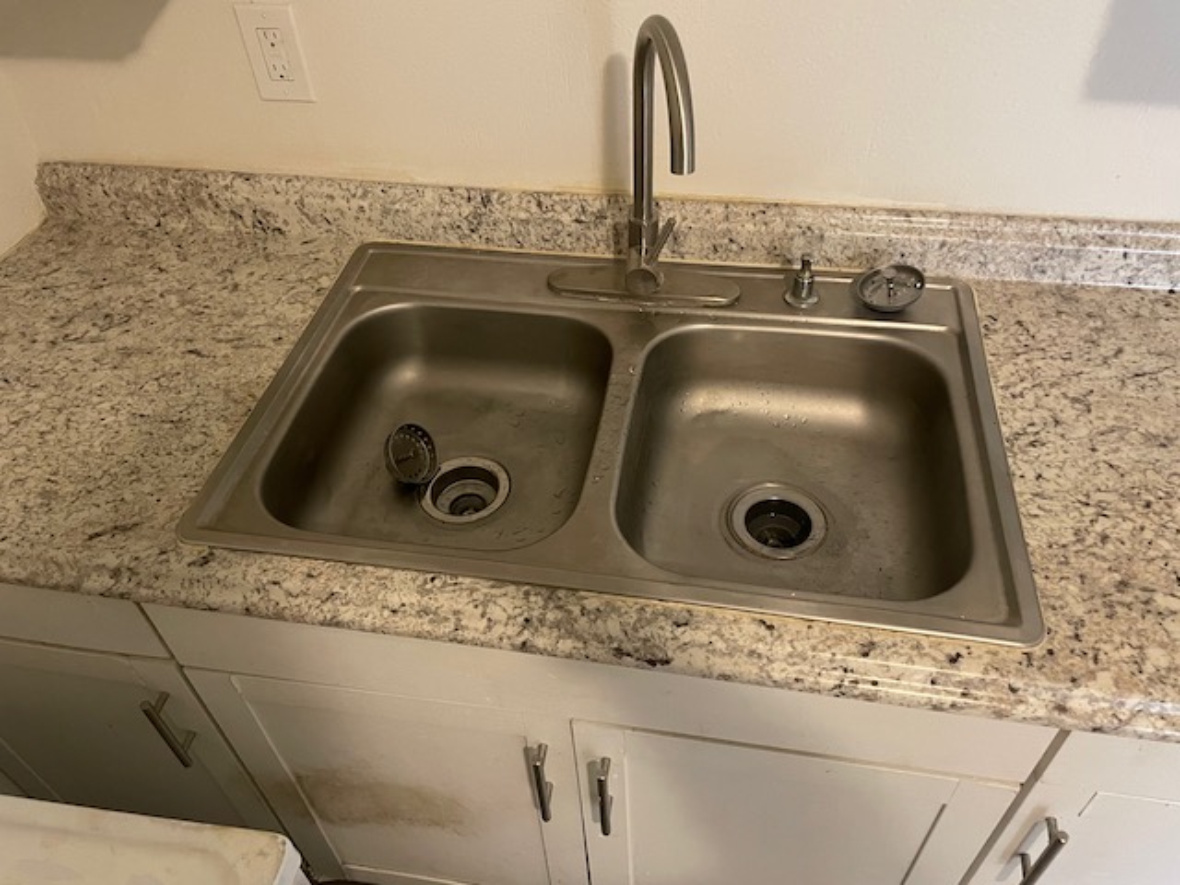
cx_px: 590
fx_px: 886
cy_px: 442
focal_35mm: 26
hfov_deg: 67.3
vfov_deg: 53.1
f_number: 1.6
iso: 500
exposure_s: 1/30
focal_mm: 4.2
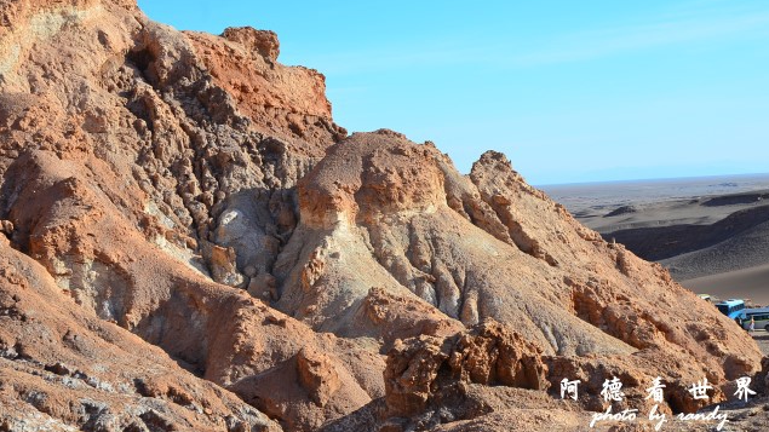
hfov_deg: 26.9
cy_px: 190
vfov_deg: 15.3
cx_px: 386
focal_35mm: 79
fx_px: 1611
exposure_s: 1/125
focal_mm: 50
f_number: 10
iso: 100
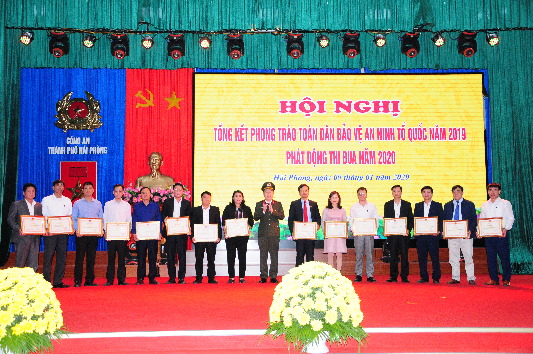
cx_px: 266
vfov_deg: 31.8
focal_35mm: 42
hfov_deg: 46.4
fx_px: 621
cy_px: 177
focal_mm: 28
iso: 1600
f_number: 4
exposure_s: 1/250
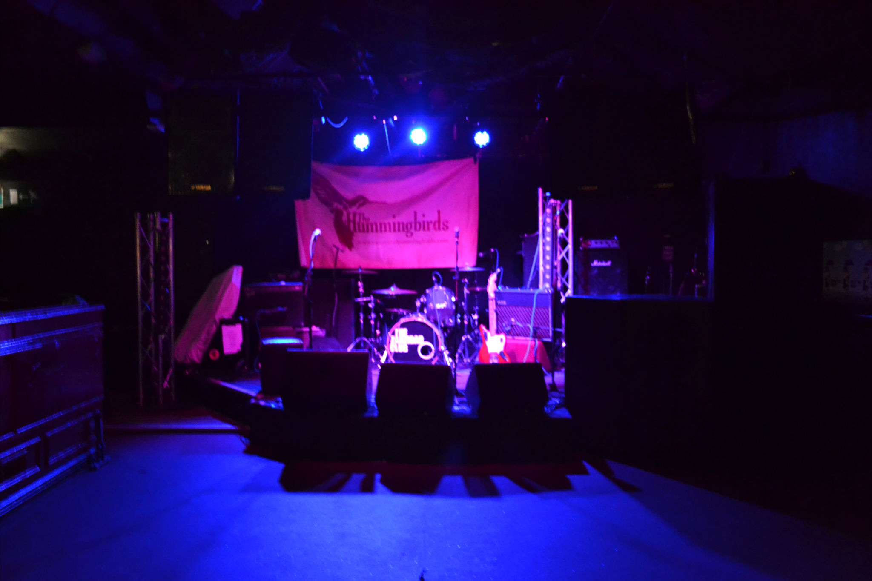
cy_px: 290
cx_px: 436
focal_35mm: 36
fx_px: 872
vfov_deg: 36.9
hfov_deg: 53.1
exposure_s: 1/8
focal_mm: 24
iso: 3200
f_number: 4
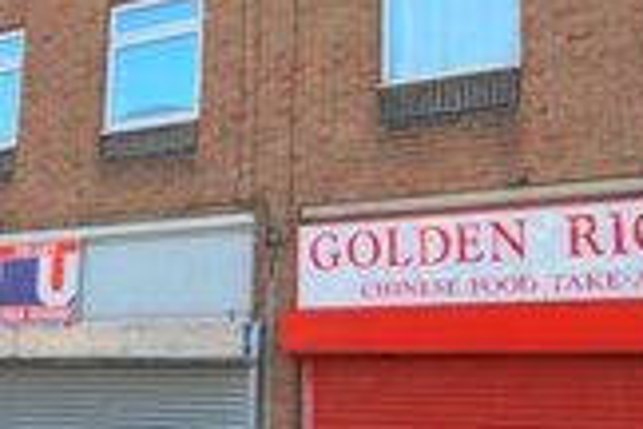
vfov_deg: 20.8
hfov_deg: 30.1
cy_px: 135
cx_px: 119
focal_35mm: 65
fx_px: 1161
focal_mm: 10
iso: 125
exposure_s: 1/125
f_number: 5.6
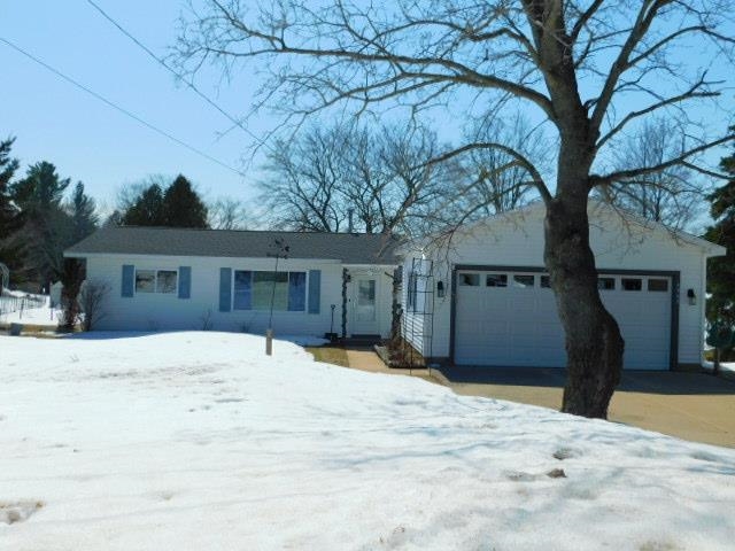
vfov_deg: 39.7
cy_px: 276
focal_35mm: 36
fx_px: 764
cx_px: 368
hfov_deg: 51.4
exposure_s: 1/800
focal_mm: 6.3
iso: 125
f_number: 7
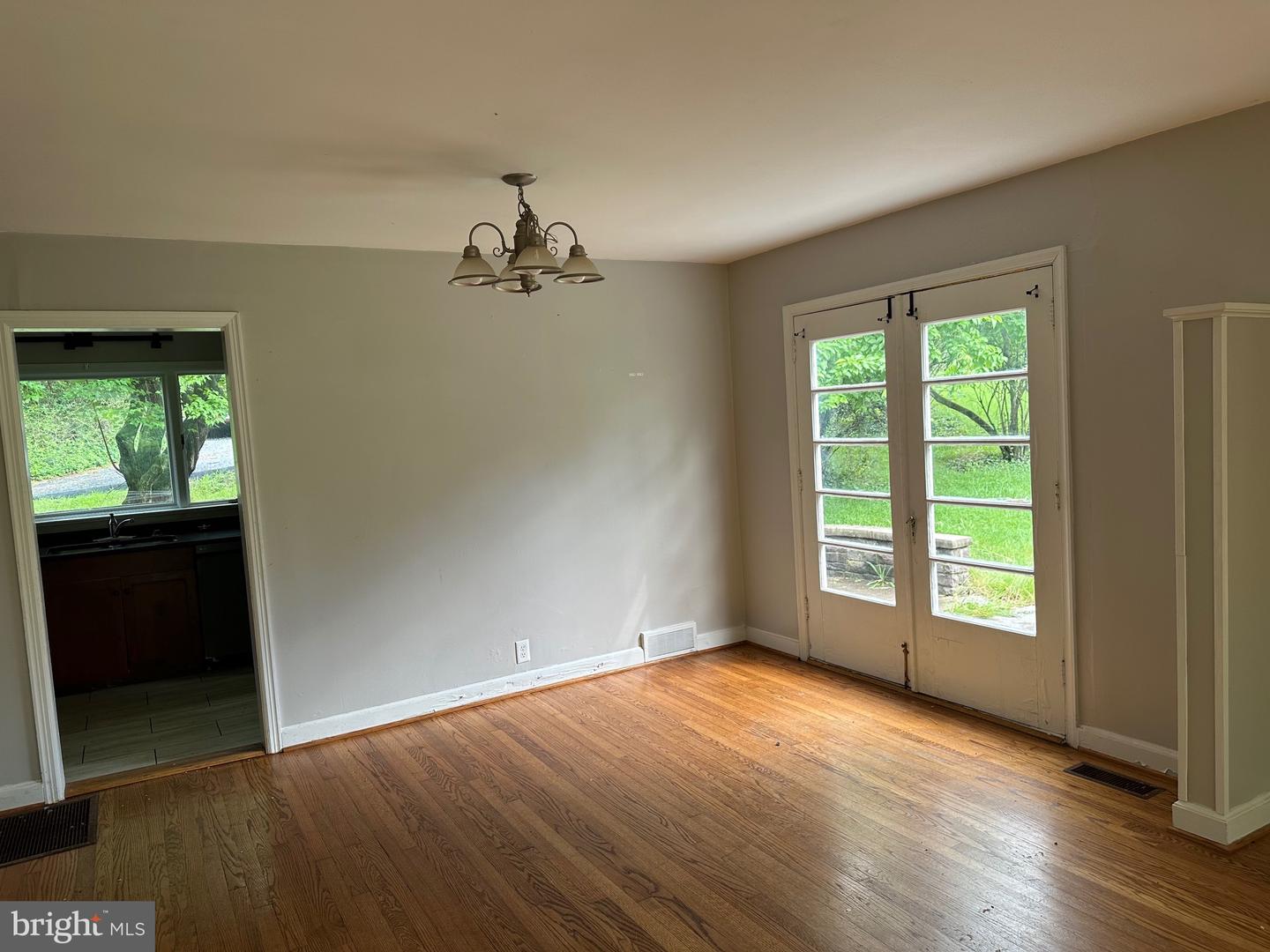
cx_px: 635
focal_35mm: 24
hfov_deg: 71.6
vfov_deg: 56.8
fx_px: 881
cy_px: 476
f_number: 1.78
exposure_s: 1/121
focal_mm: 6.86
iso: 100
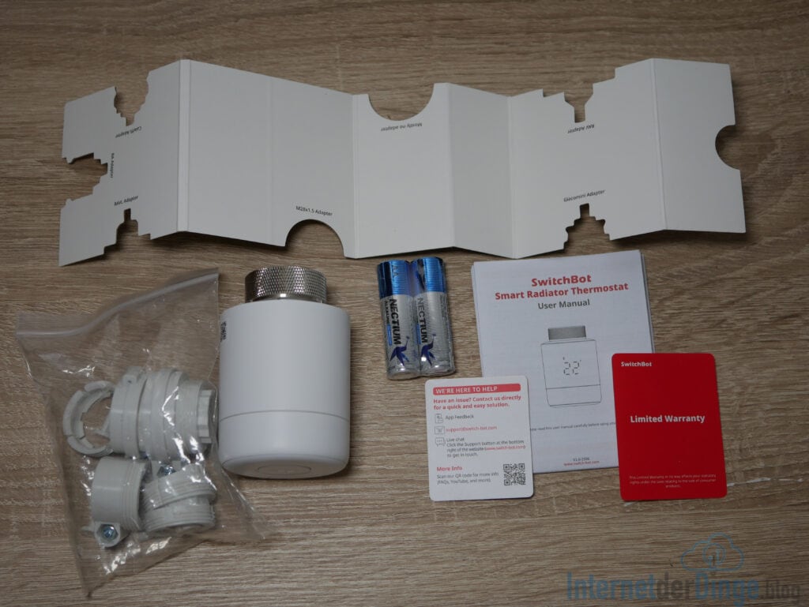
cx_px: 404
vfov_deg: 24.4
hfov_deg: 32.2
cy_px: 304
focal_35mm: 60
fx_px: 1403
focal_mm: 30
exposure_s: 1/100
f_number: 2.8
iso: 200
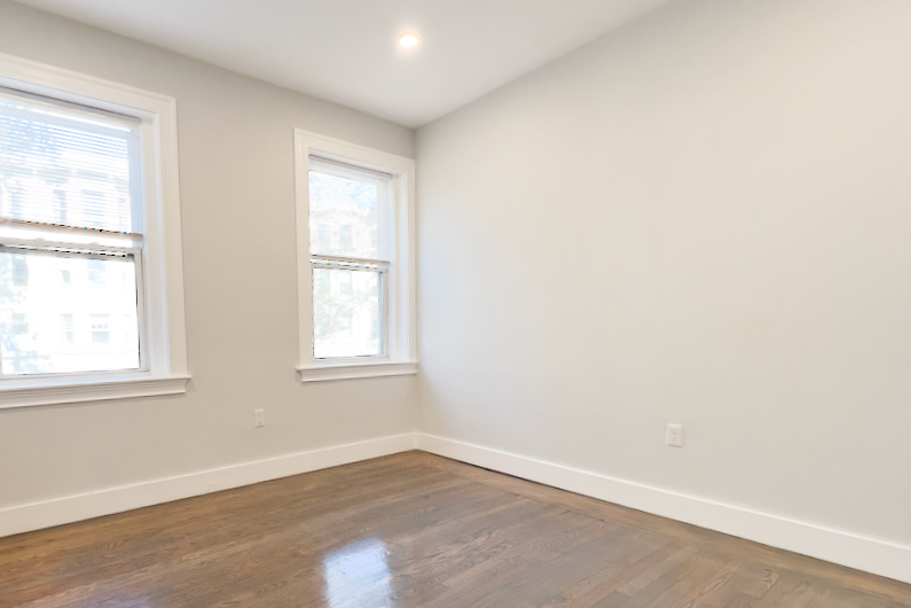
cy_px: 364
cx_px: 347
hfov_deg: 91.6
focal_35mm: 17
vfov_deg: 69.8
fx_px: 430
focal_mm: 1.57
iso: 125
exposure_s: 1/122
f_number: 1.8
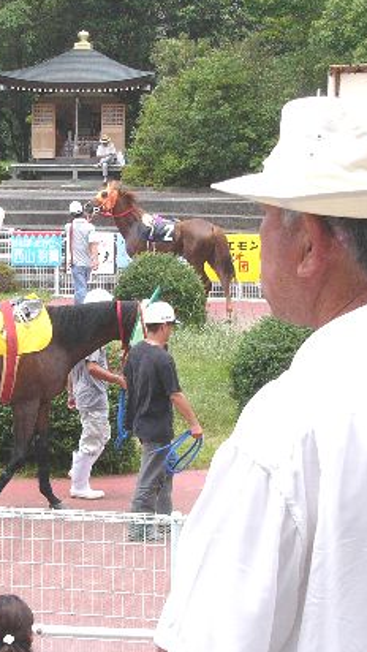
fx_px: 1901
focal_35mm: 110
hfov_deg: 10.9
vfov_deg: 19.4
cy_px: 312
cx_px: 2
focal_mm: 10.8
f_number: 5.2
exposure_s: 1/500
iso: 100
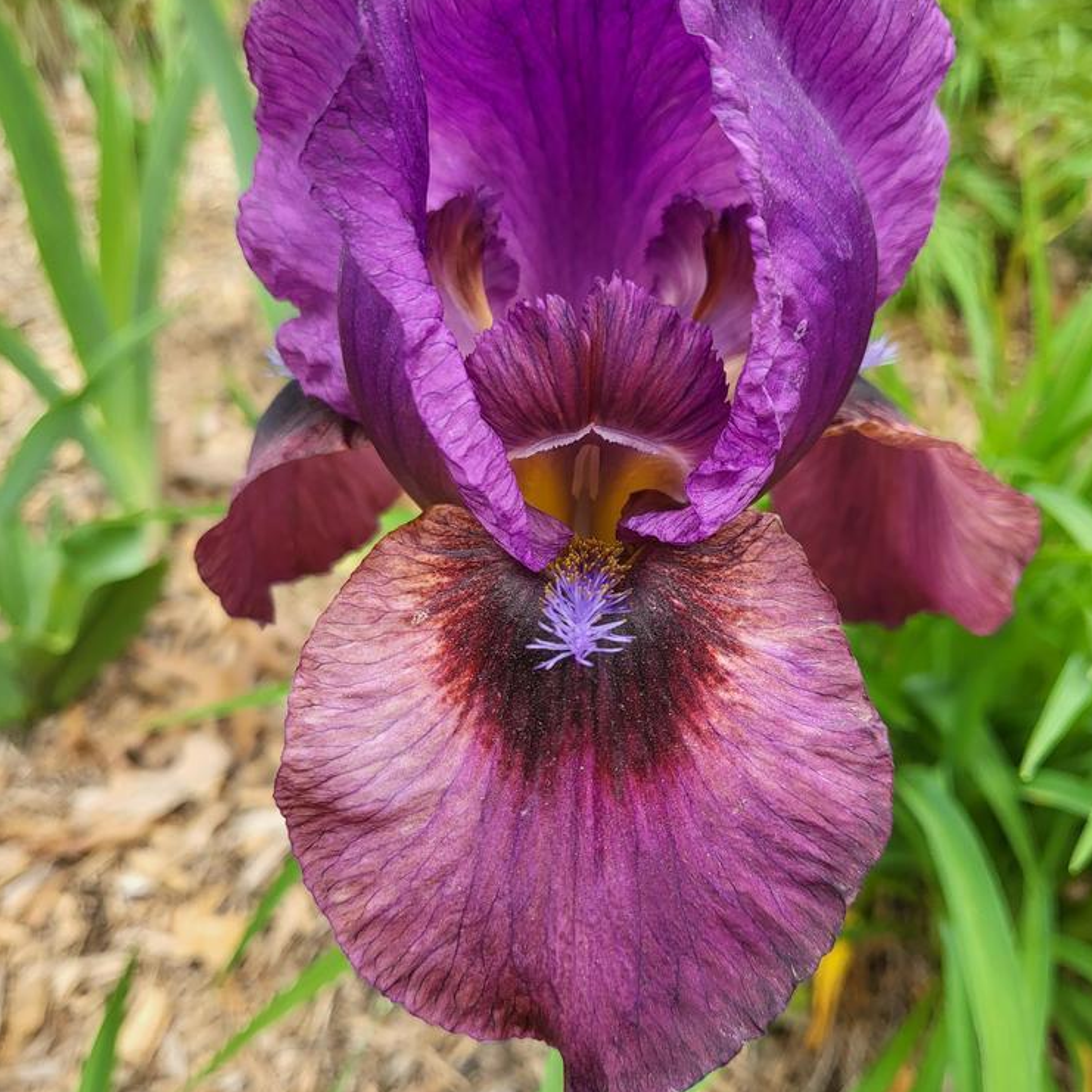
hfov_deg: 52.5
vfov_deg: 52.5
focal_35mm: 31
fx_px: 1106
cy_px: 584
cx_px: 550
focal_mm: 4.25
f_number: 1.8
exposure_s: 1/239
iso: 50
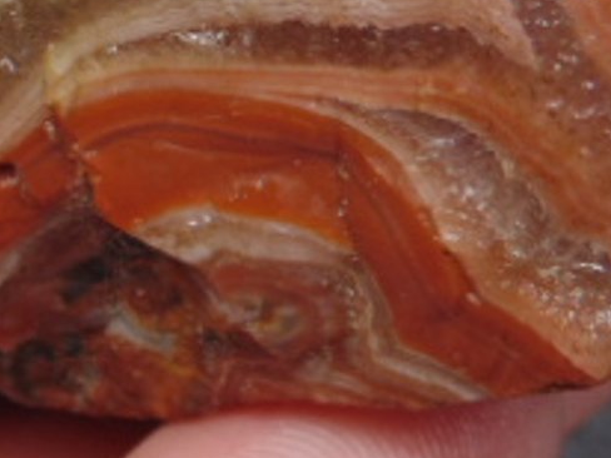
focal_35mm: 304
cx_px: 125
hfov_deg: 6.5
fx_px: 5366
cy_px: 32
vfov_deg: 4.9
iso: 80
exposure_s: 1/60
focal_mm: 17.5
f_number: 4.6
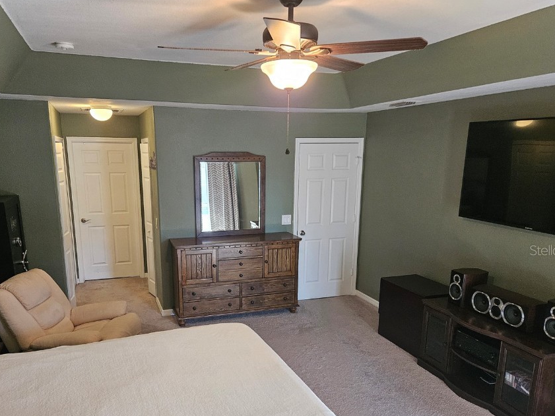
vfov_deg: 49.4
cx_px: 254
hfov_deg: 63.3
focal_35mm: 28
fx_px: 449
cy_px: 250
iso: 800
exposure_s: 1/120
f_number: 1.8
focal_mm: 5.4
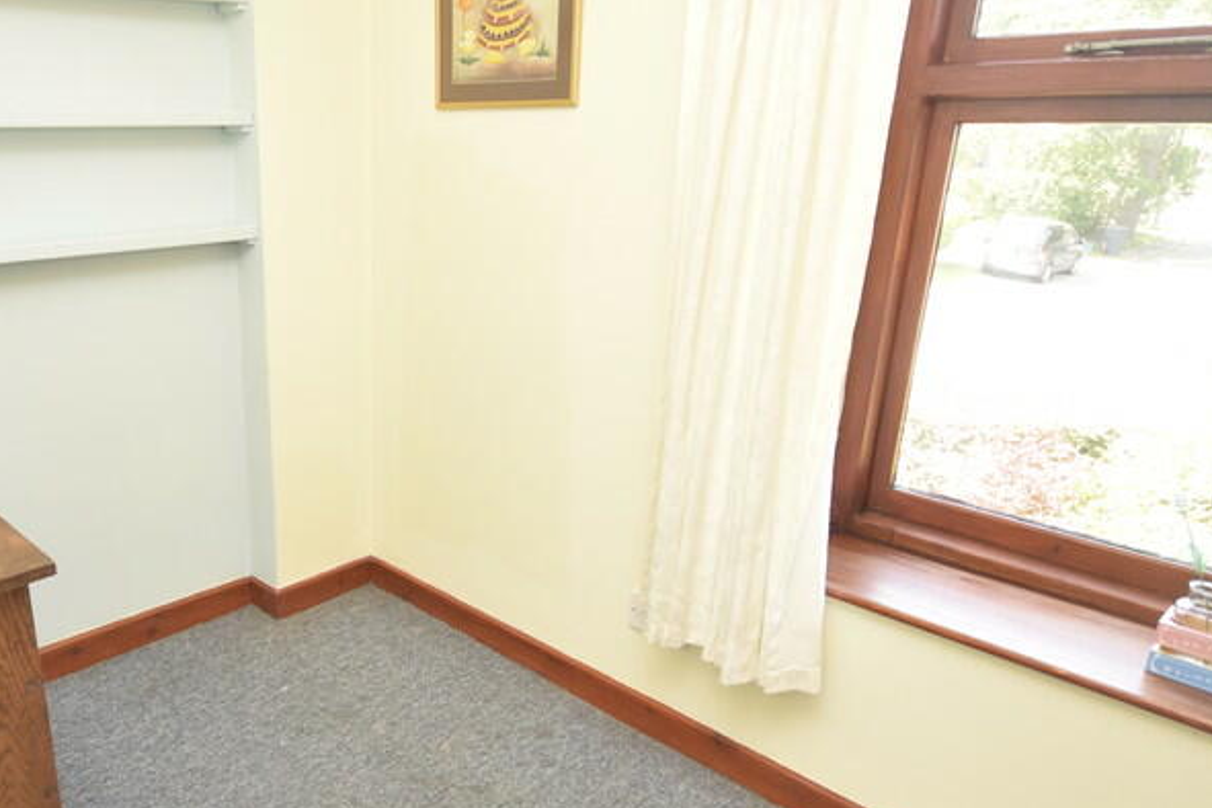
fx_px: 875
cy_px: 419
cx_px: 386
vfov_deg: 49.5
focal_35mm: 26
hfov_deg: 67.1
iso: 800
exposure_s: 1/100
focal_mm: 10
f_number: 5
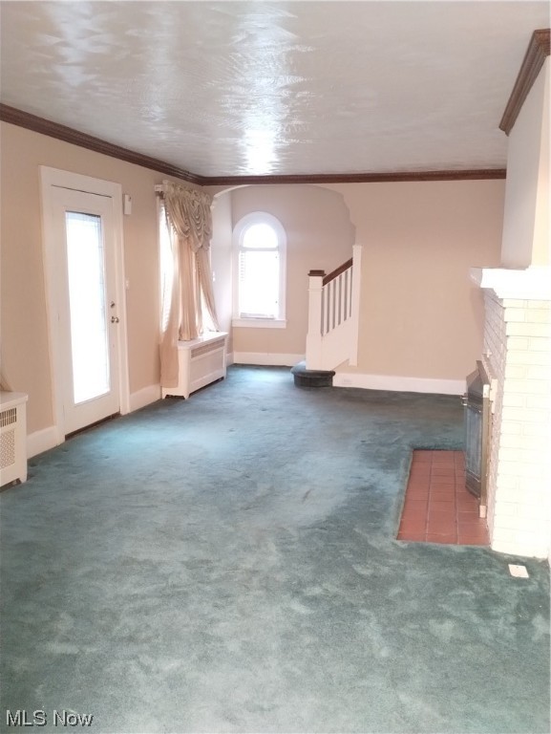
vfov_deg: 63.4
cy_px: 367
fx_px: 594
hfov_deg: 49.8
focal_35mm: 28
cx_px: 276
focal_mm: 4.27
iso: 3422
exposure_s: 1/15
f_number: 1.8
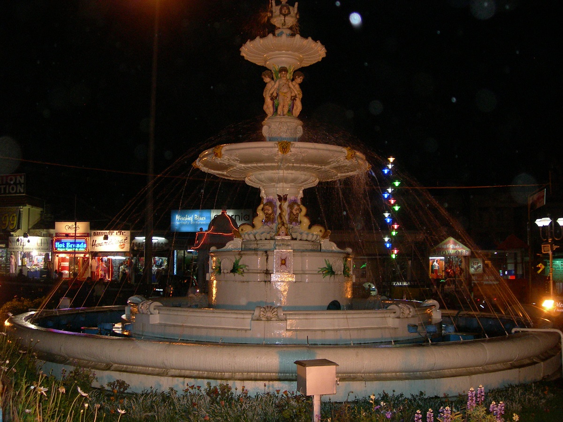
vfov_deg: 37.7
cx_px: 282
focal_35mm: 38
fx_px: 618
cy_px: 211
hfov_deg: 49.0
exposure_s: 1/60.1
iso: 200
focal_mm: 7.8
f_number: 2.8
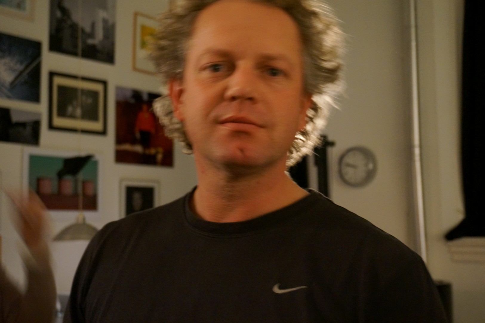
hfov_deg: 41.2
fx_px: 646
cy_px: 162
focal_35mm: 48
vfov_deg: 28.0
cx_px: 242
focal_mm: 32
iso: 3200
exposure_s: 1/10
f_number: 5
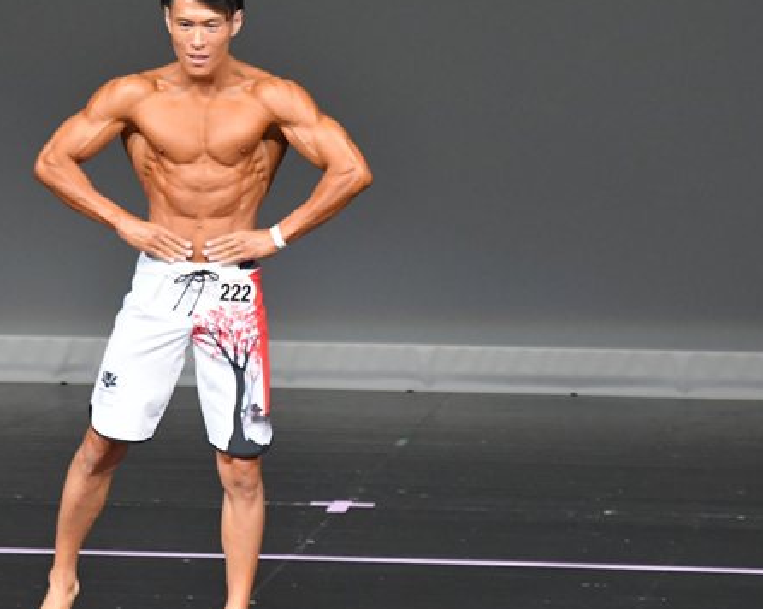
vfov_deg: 3.0
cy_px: 282
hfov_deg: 3.8
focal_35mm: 514
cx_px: 242
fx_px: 11597
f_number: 5.6
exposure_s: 1/400
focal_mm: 210
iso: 5000
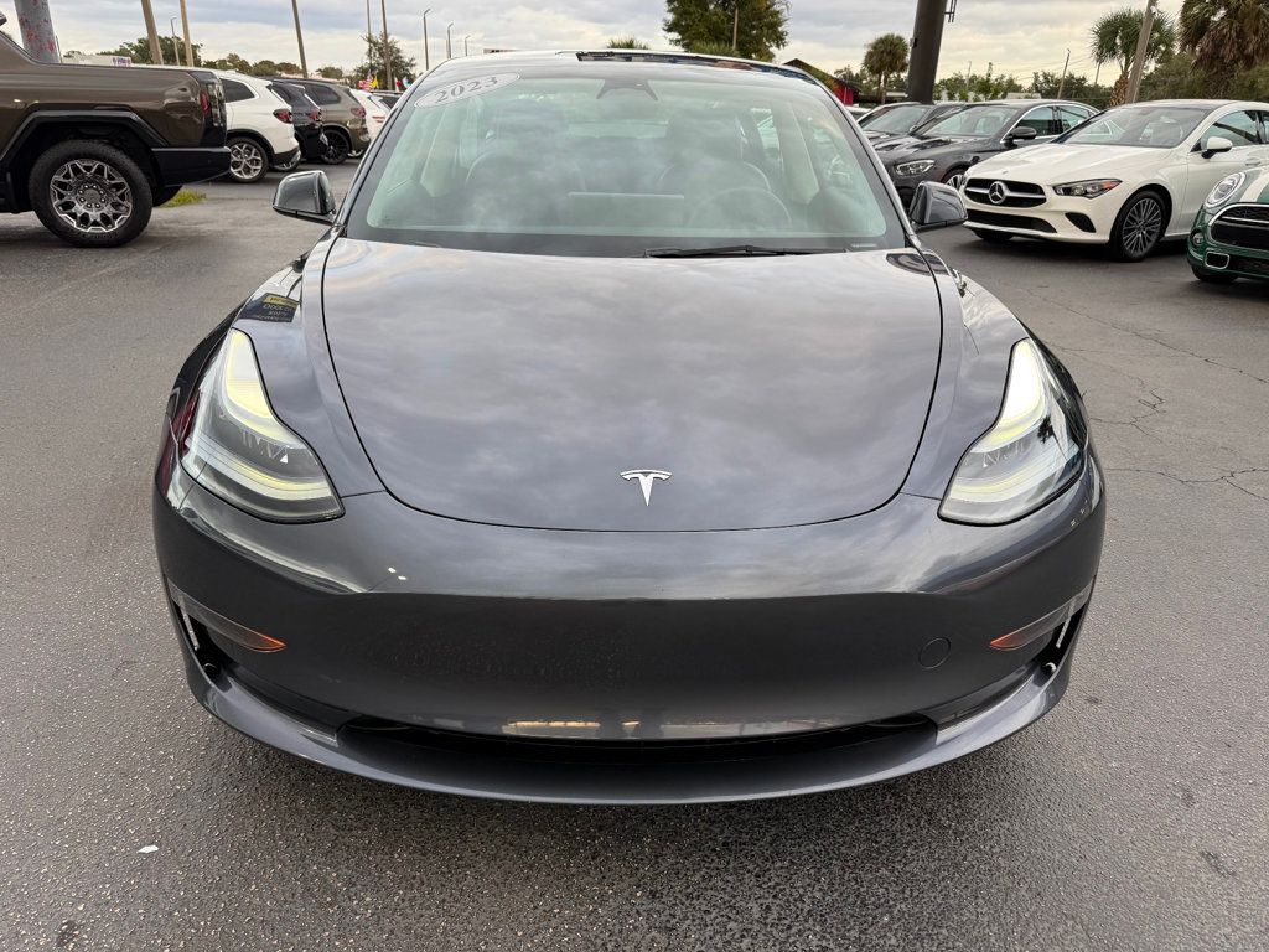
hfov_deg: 71.6
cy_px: 476
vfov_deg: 56.8
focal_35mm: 24
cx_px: 634
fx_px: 880
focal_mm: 6.76
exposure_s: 1/165
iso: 80
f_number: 1.78
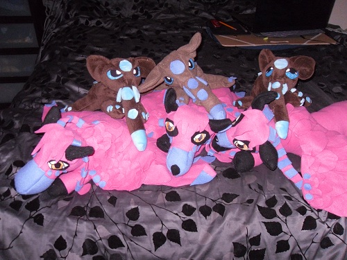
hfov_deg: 42.1
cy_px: 130
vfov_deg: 32.2
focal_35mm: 45
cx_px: 174
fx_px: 451
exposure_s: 1/45
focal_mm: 6.3
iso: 400
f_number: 8.2
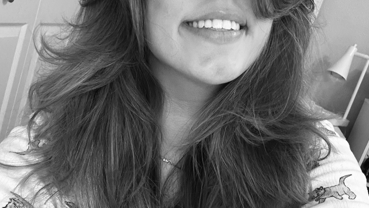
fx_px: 430
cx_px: 185
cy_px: 95
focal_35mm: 44
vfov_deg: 27.1
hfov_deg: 46.4
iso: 500
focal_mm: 2.69
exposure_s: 1/24
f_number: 1.9
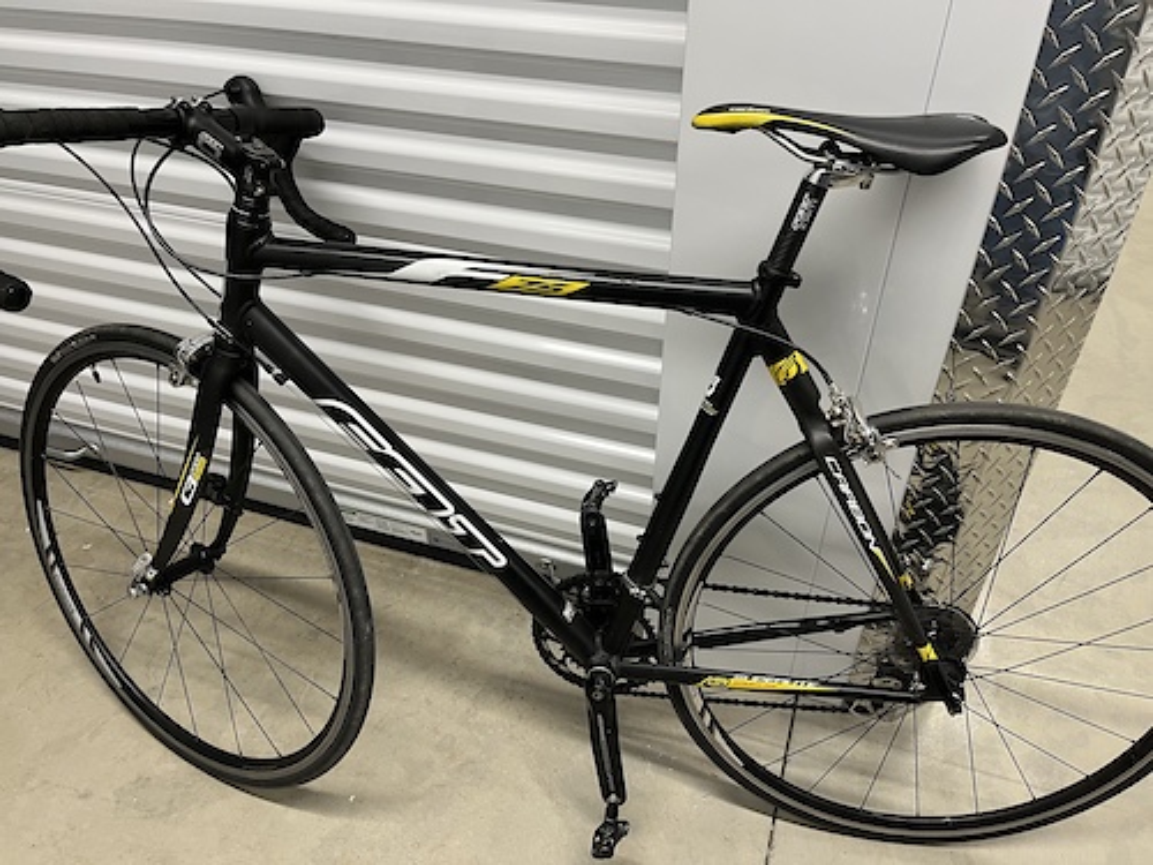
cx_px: 576
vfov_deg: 53.1
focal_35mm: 26
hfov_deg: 67.3
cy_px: 432
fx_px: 866
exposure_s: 1/60
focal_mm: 5.1
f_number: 1.6
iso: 125
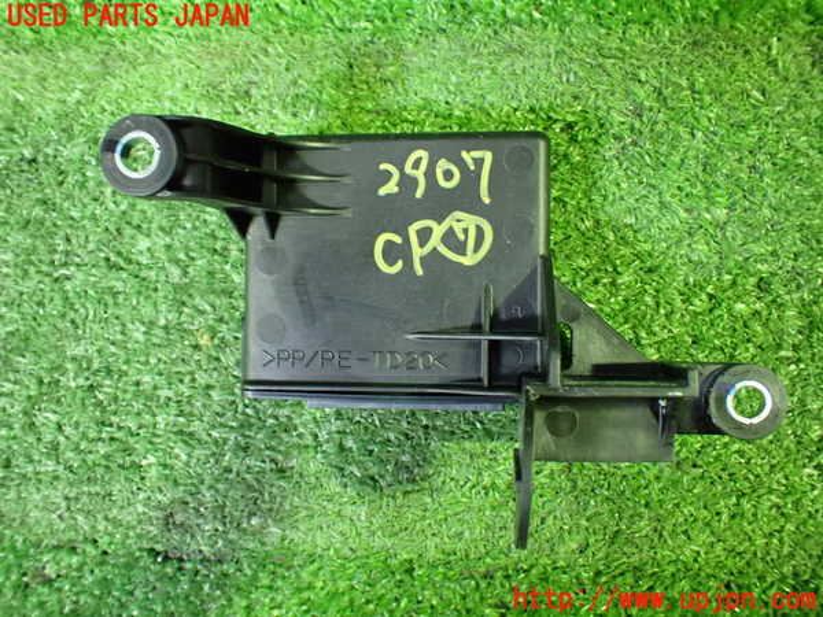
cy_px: 308
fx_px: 713
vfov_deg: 46.8
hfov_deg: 60.0
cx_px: 412
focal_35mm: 30
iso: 1000
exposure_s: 1/30
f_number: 2.3
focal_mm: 5.4
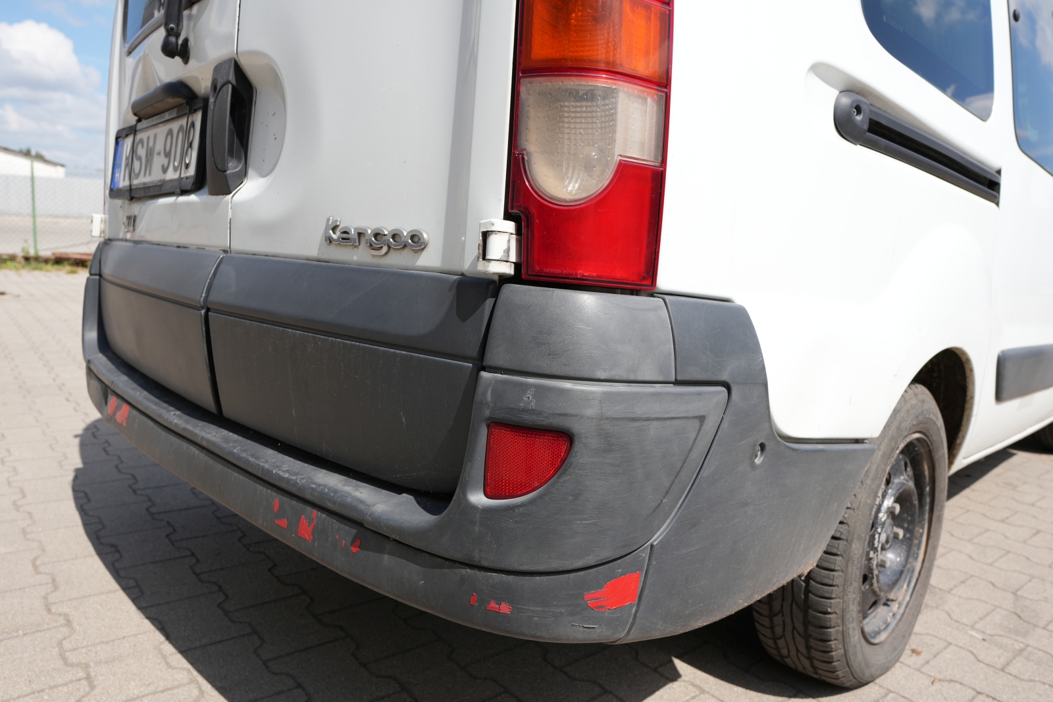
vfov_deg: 53.1
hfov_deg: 73.7
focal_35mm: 24
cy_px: 351
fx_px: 702
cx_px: 526
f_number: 4.5
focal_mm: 16
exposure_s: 1/640
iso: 100
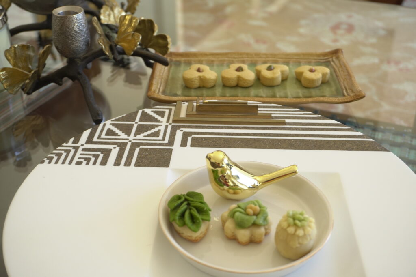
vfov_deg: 29.9
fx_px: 520
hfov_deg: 43.6
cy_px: 138
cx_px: 208
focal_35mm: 45
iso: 640
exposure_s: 1/250
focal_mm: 30
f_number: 5
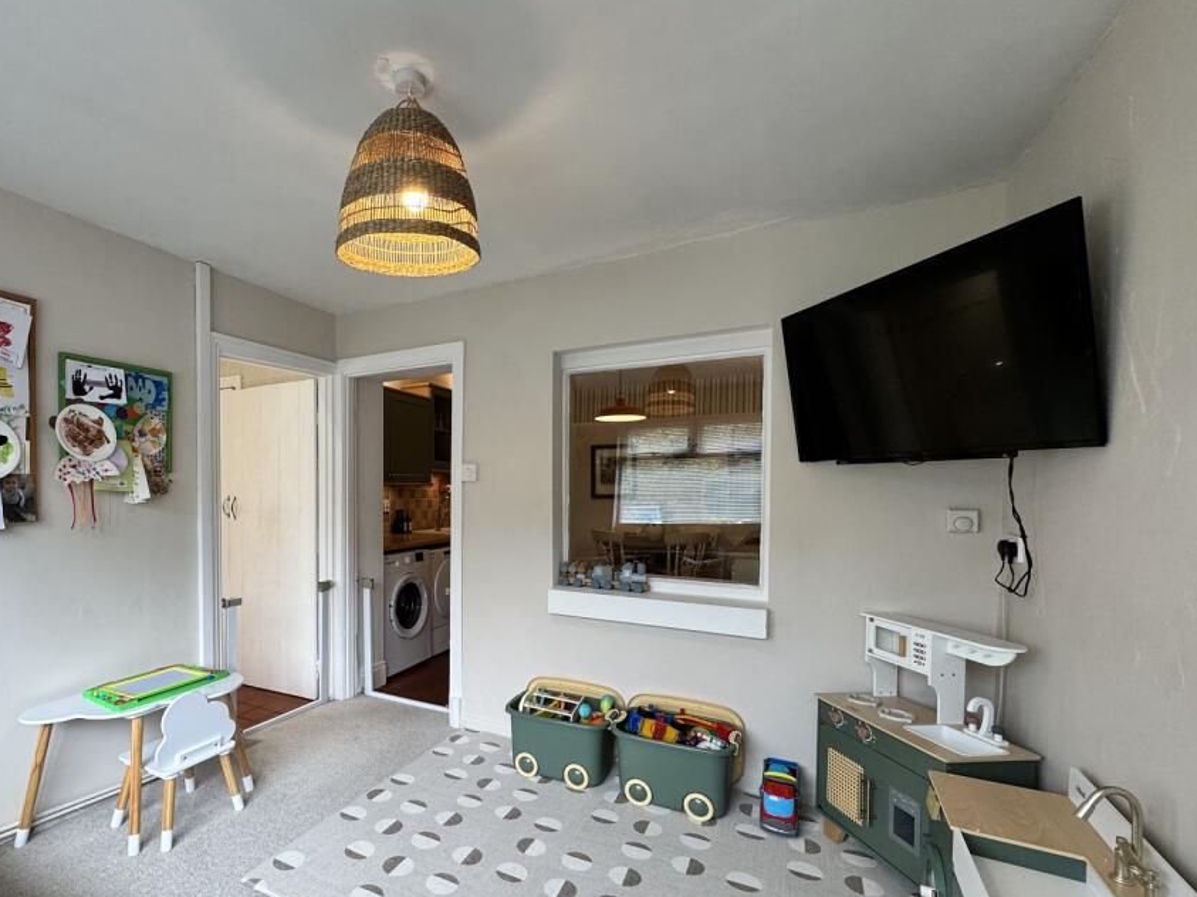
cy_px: 504
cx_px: 480
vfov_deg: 74.4
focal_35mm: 17
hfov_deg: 89.9
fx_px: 588
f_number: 2.2
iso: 160
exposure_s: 1/100
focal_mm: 2.22
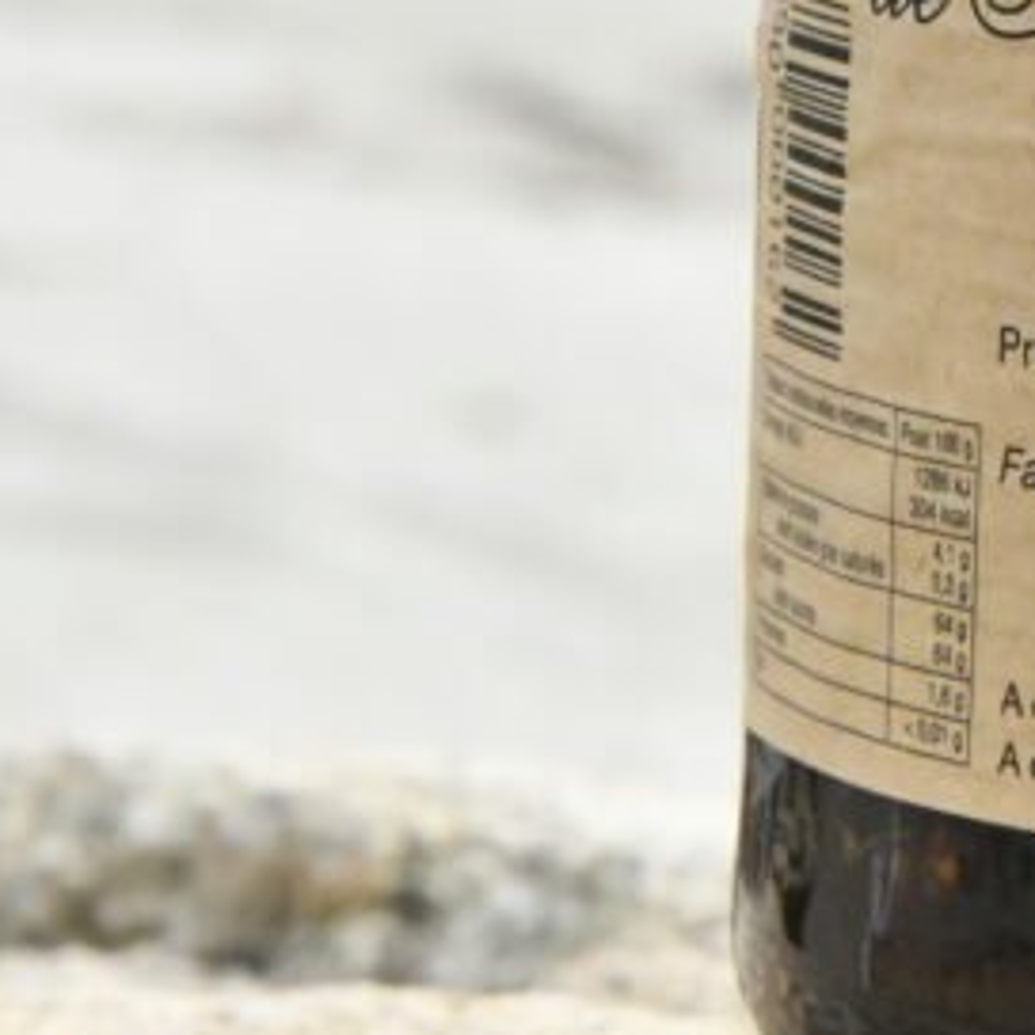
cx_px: 1336
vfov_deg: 7.8
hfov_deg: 7.7
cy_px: 17
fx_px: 7577
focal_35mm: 224
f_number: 22
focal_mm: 70
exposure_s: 1/2500
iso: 12800
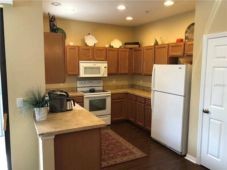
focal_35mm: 28
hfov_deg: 63.4
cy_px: 85
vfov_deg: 49.7
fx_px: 184
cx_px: 114
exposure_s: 1/17
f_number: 1.8
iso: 40
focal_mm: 3.99
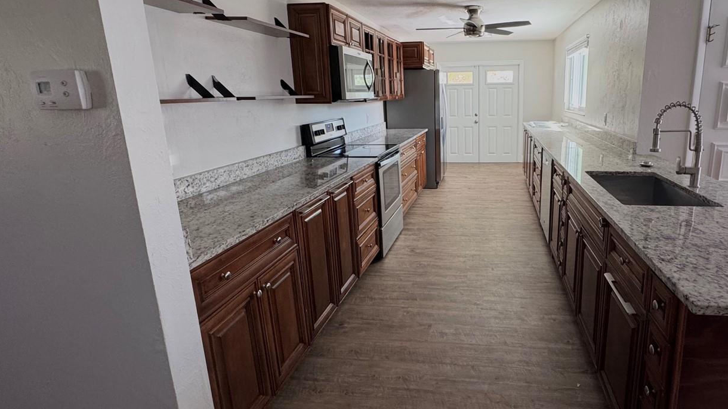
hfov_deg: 85.3
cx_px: 446
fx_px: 386
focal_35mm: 20
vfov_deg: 55.7
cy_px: 175
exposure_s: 1/99
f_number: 2.2
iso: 250
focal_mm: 2.22
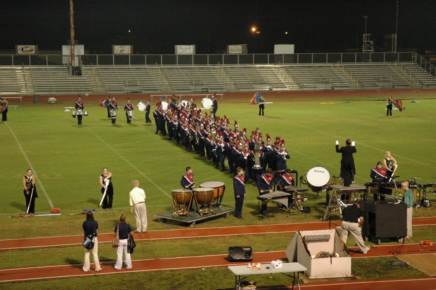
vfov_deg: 16.5
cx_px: 218
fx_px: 998
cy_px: 145
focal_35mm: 82
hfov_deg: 24.6
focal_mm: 55
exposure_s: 1/60
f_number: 2.8
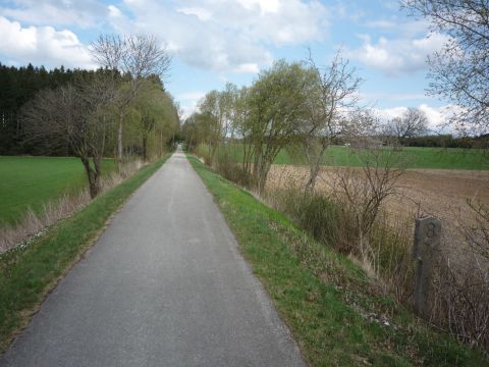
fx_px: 452
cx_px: 244
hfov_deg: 56.8
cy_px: 184
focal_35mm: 32
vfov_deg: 44.2
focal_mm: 5.2
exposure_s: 1/400
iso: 100
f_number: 4.5
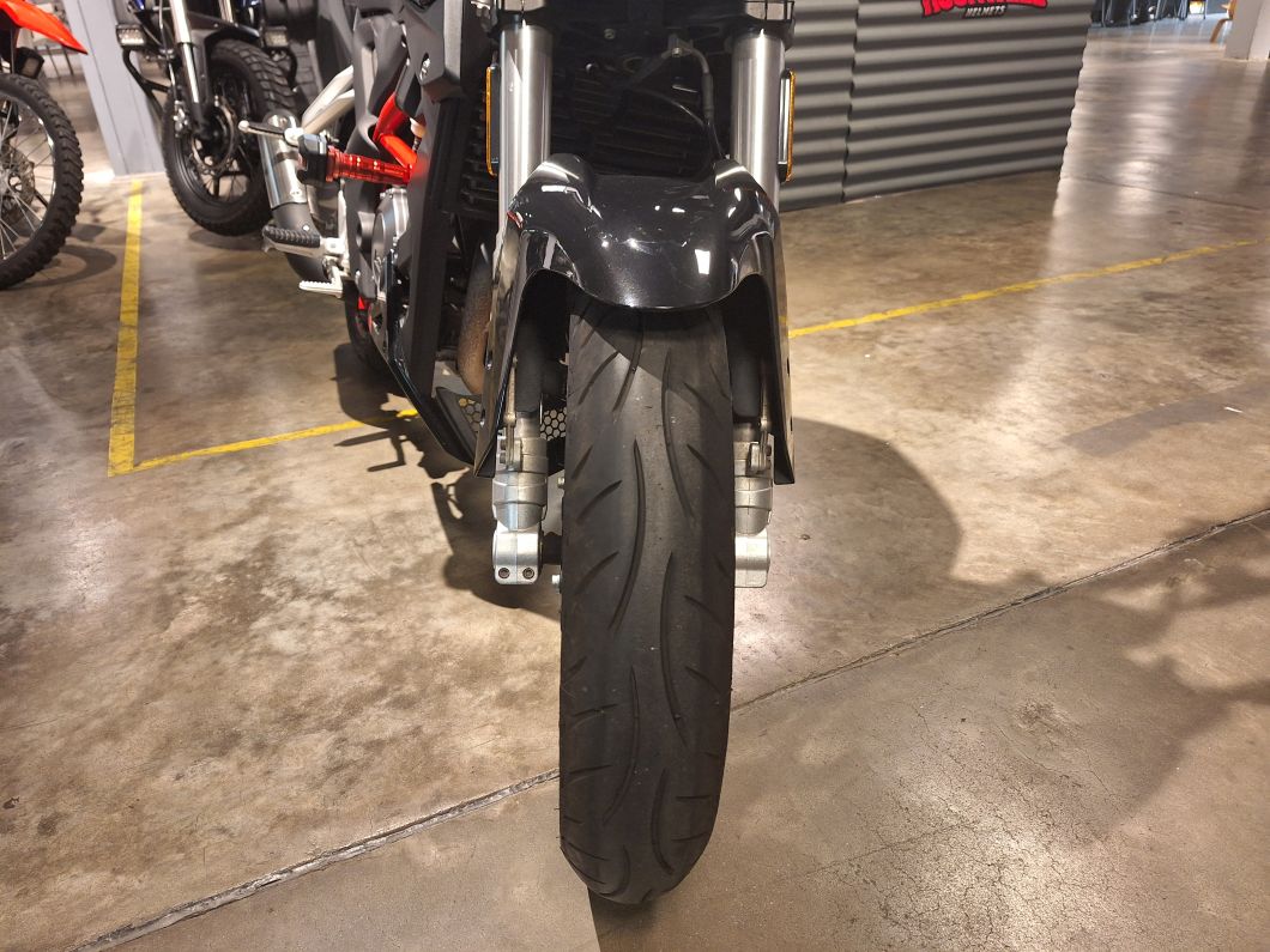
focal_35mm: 23
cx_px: 635
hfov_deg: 73.9
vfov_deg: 58.9
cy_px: 476
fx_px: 844
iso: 250
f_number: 1.8
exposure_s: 1/50
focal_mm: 5.54
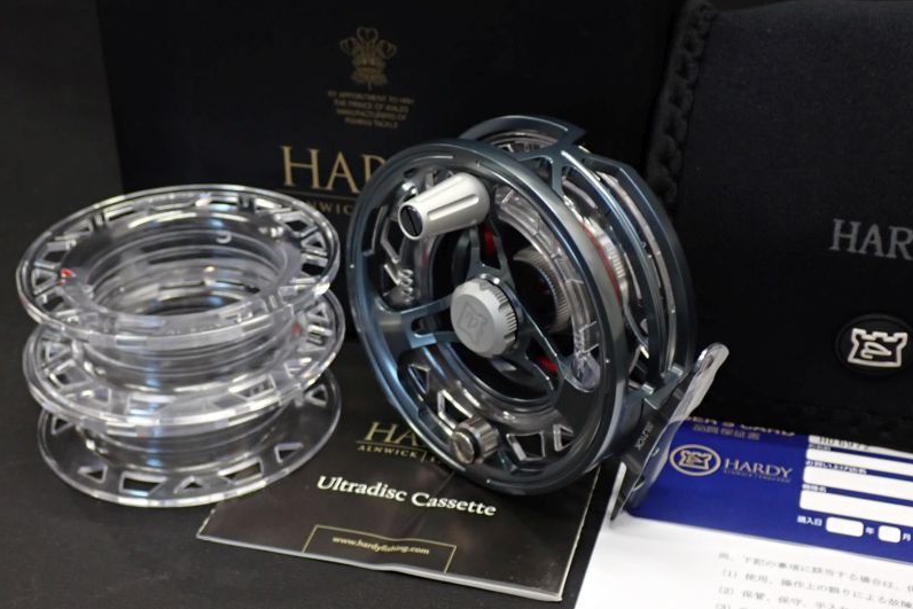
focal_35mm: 46
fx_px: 1167
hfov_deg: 42.7
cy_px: 282
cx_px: 456
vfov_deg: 29.2
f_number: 2.9
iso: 250
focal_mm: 7.84
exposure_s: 1/40
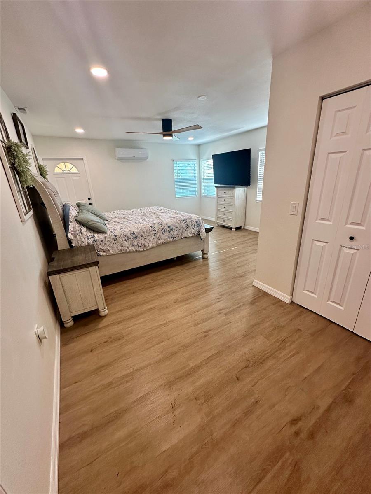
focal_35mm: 14
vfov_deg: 102.1
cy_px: 247
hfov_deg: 85.7
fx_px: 200
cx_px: 186
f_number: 2.2
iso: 160
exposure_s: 1/120
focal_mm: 2.22
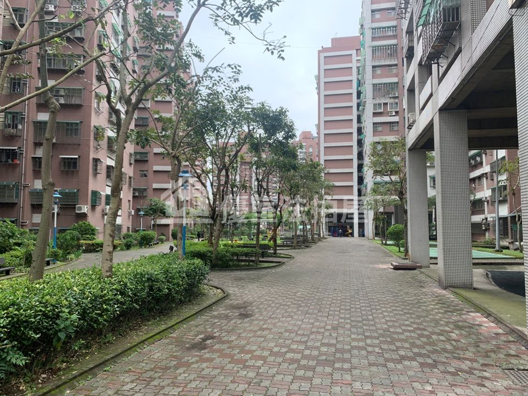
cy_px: 198
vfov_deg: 53.1
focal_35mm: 26
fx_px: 397
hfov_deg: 67.3
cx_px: 264
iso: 25
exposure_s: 1/420
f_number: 1.8
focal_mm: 4.25
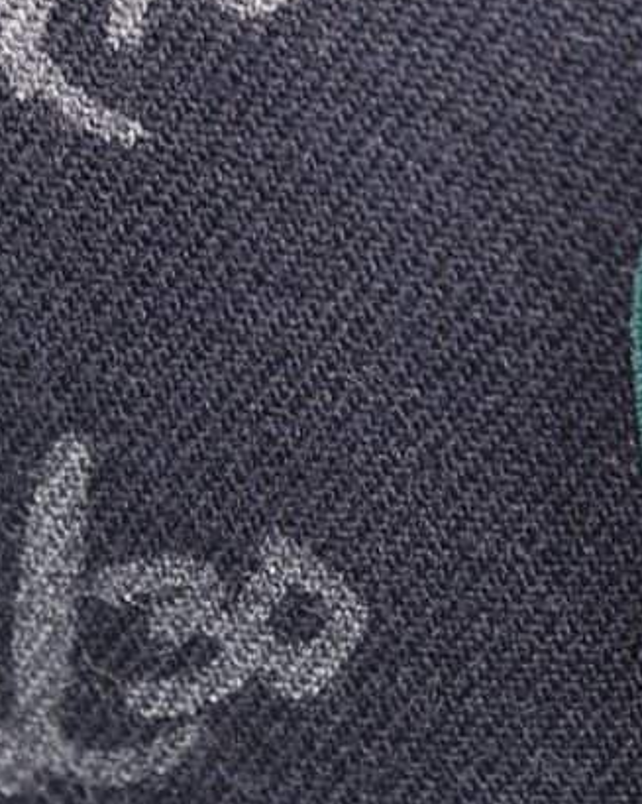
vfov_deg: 8.2
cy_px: -13
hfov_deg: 6.5
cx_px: -95
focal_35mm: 235
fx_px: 5584
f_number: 3
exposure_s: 1/30
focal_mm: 40
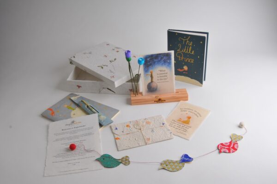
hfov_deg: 53.2
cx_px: 138
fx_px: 277
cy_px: 92
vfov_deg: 36.8
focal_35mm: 36
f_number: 13
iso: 250
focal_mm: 24
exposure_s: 1/200
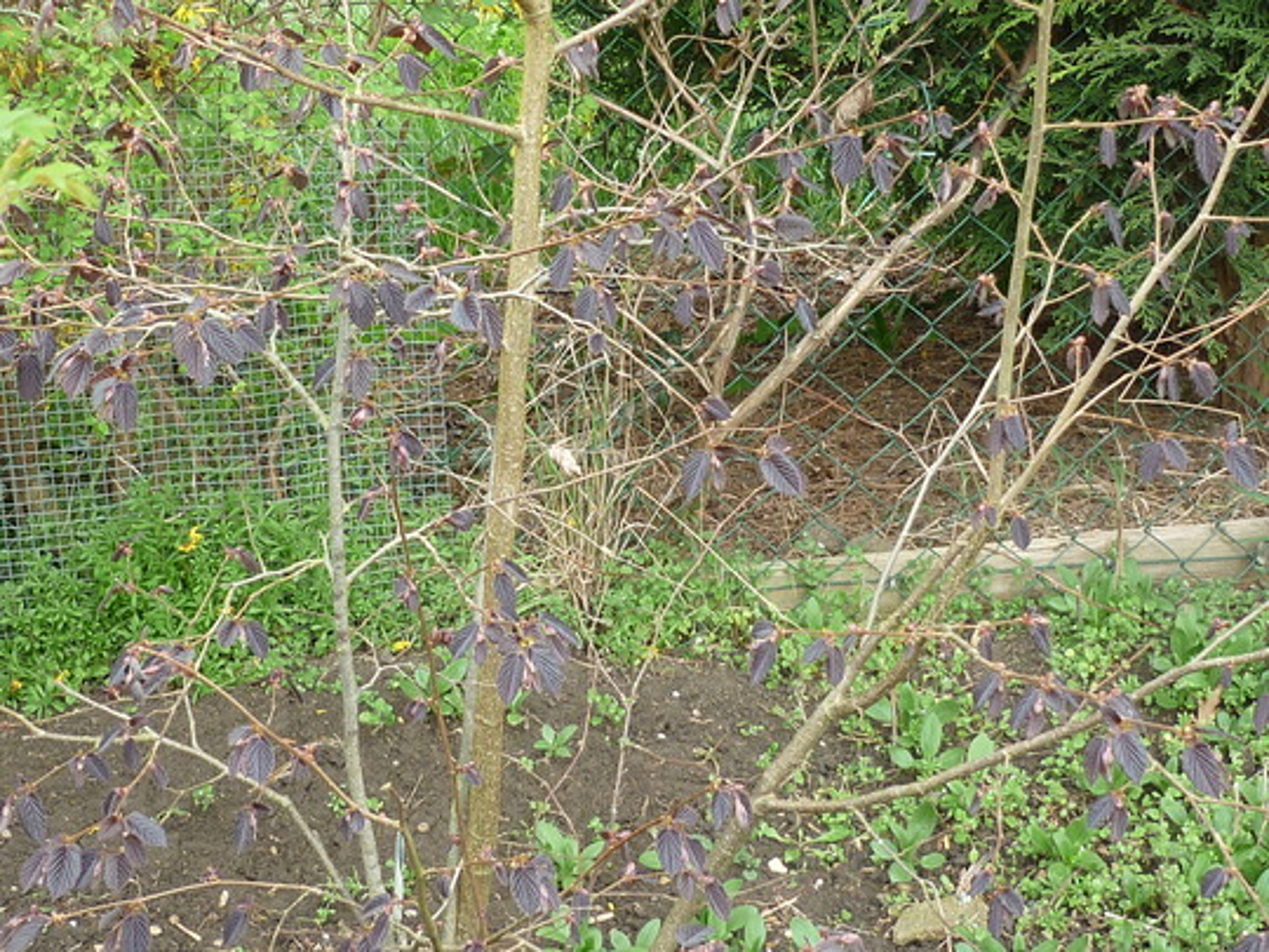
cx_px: 634
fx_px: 2896
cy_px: 476
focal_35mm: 79
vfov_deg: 18.7
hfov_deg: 24.7
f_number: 3.1
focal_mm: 7.4
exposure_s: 1/100
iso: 80
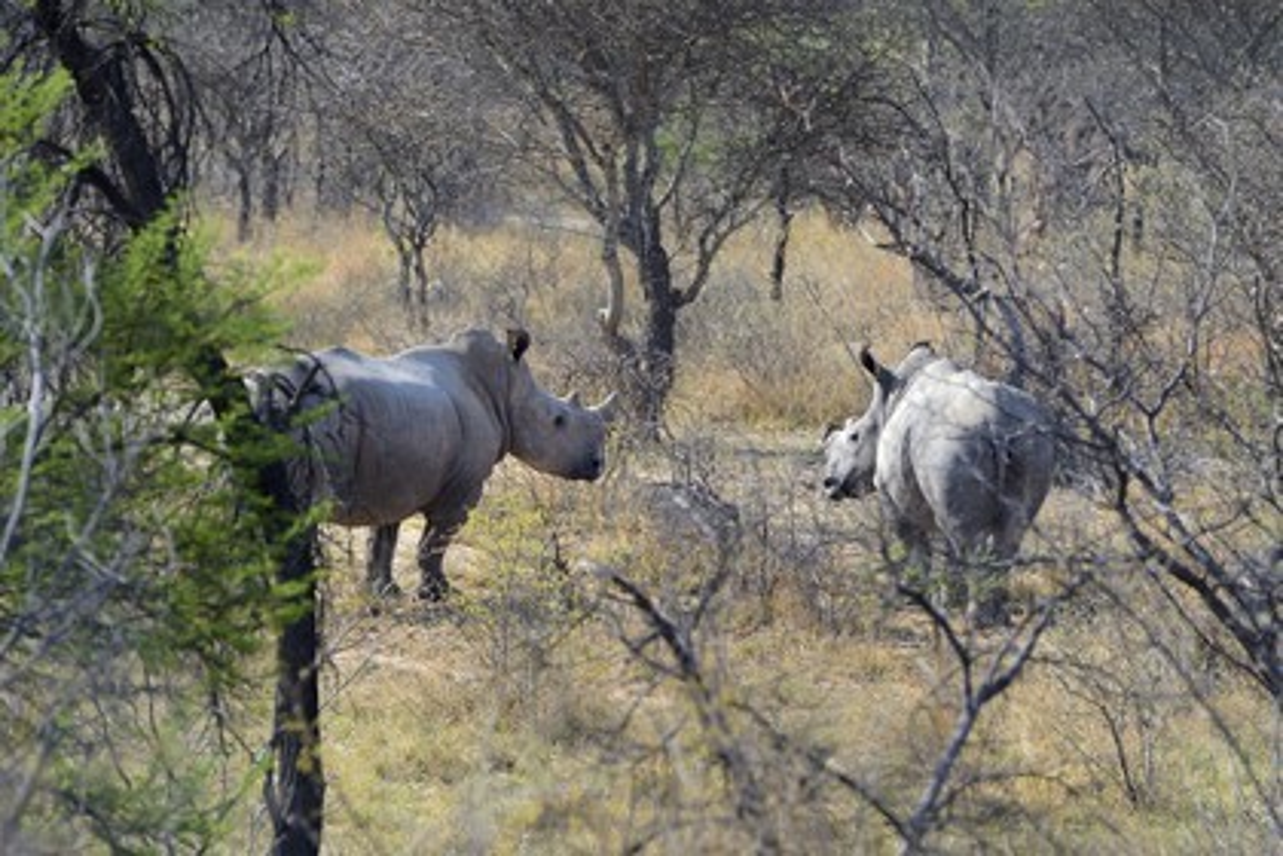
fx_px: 9978
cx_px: 642
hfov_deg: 7.4
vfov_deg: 4.9
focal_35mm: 280
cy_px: 428
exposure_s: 1/500
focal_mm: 280
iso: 400
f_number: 7.1
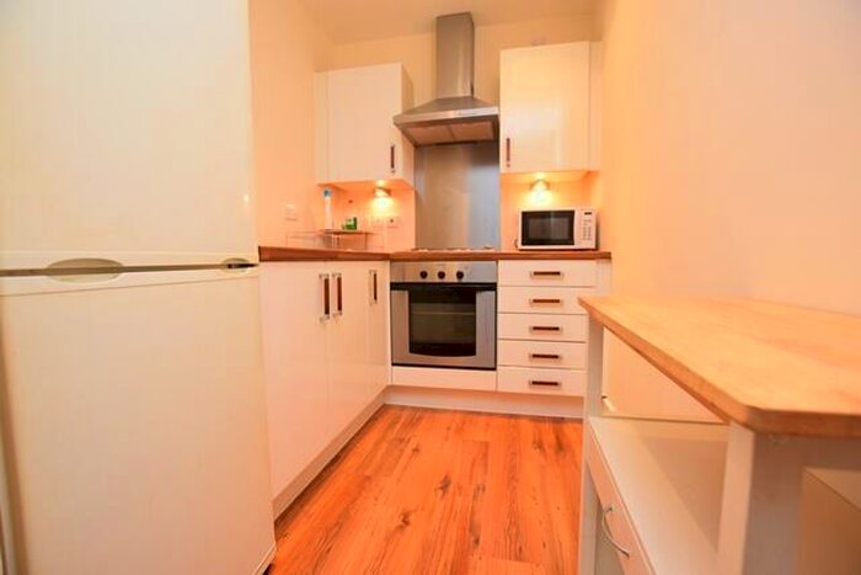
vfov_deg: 77.4
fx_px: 359
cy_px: 288
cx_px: 430
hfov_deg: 100.4
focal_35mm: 15
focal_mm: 10
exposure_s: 1/80
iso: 800
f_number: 4.5
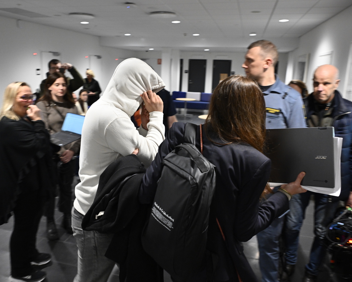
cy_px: 145
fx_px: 292
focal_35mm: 28
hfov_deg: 62.2
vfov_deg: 51.5
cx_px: 176
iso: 2200
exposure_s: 1/80
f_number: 4
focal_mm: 24
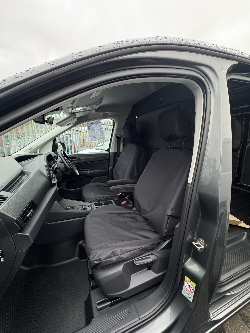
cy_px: 166
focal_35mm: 14
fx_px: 135
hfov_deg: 85.7
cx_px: 125
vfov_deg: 102.1
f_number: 2.2
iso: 500
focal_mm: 2.22
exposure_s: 1/60
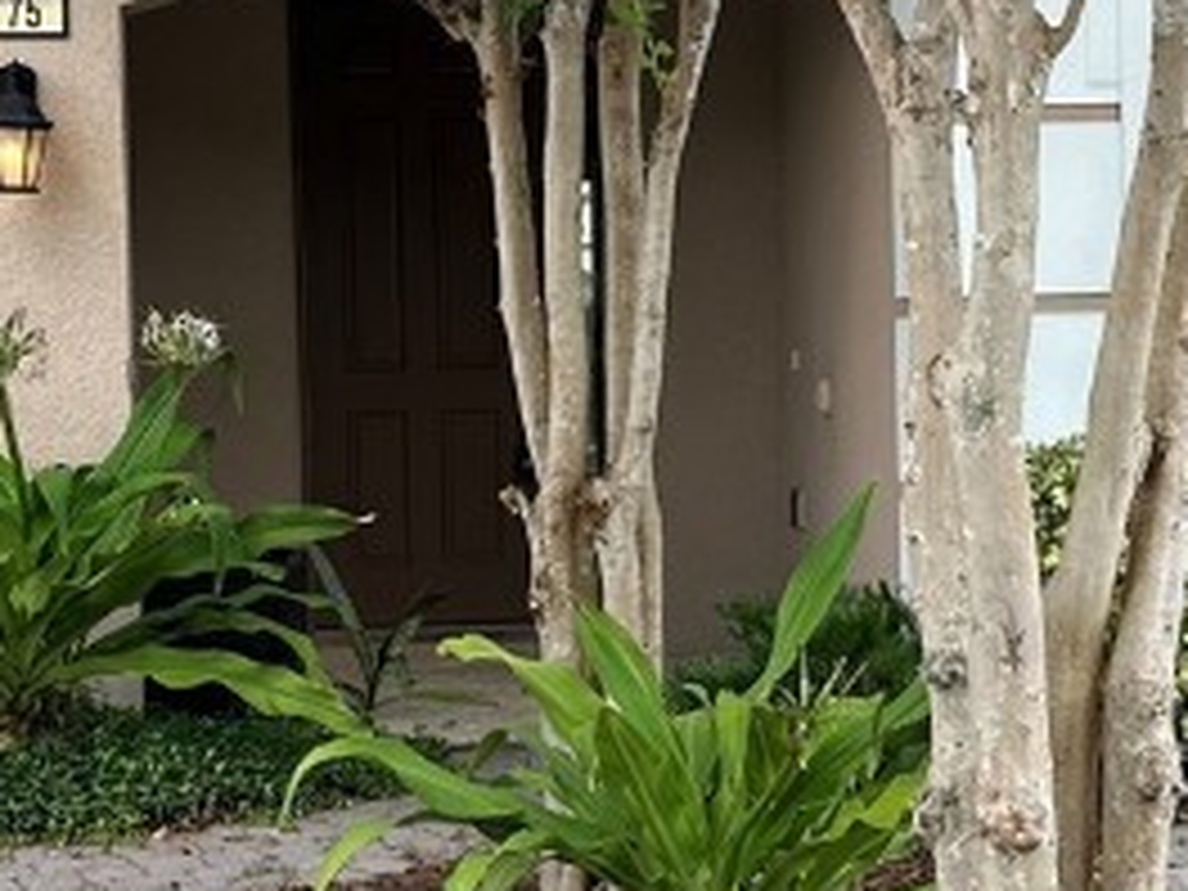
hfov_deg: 21.1
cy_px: 374
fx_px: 3192
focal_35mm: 93
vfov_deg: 15.9
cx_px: 644
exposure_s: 1/642
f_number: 1.78
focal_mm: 6.86
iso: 80
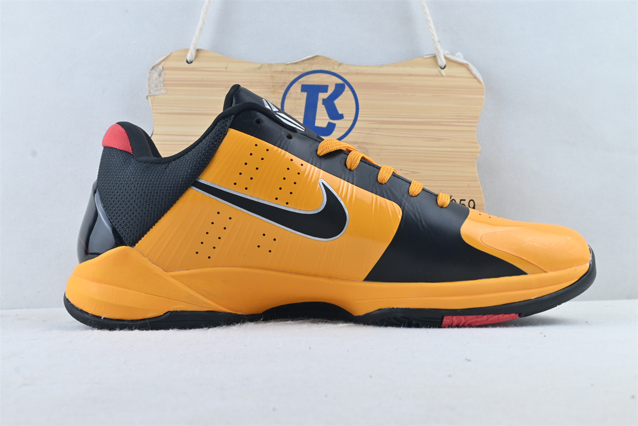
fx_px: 704
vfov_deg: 33.6
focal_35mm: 40
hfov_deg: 48.7
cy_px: 213
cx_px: 319
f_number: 10
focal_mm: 26.5
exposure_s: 1/13
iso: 100
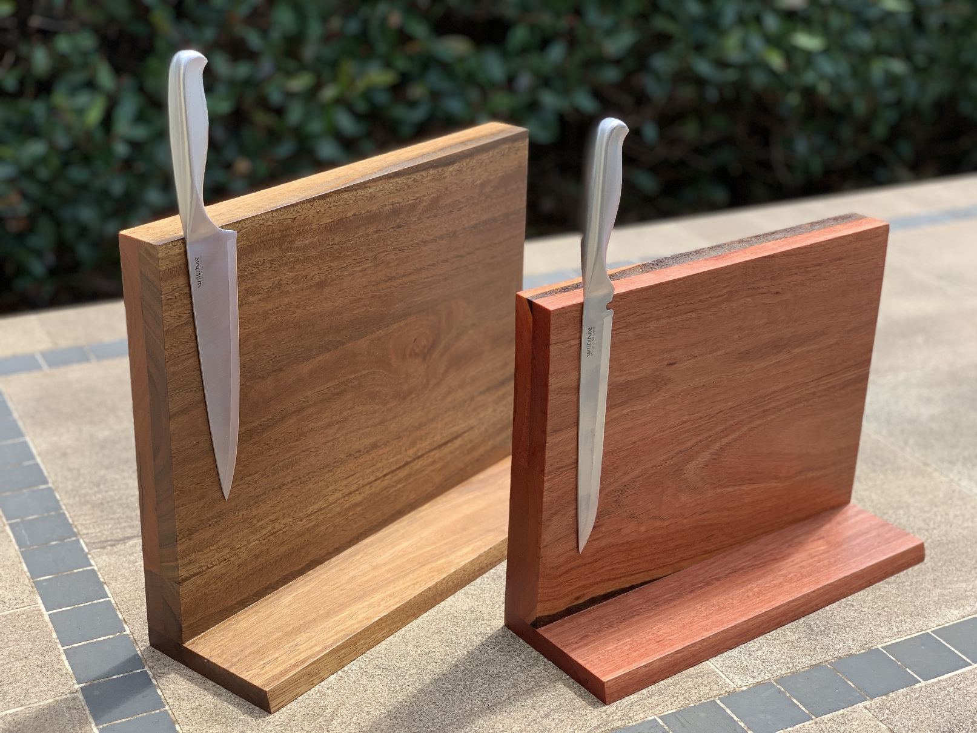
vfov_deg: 28.0
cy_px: 366
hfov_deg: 36.8
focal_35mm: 52
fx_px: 1468
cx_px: 488
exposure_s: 1/214
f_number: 2.4
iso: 16
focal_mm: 6
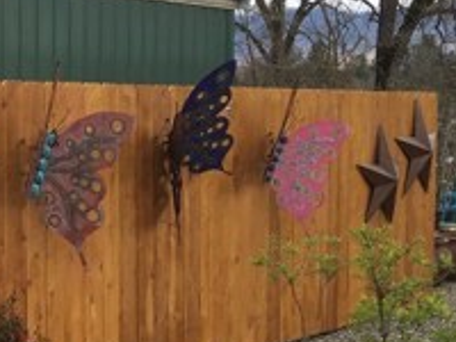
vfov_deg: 15.7
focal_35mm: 93
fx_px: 1225
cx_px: -210
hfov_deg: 18.8
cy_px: 301
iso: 25
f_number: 2.2
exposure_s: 1/234
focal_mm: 4.15
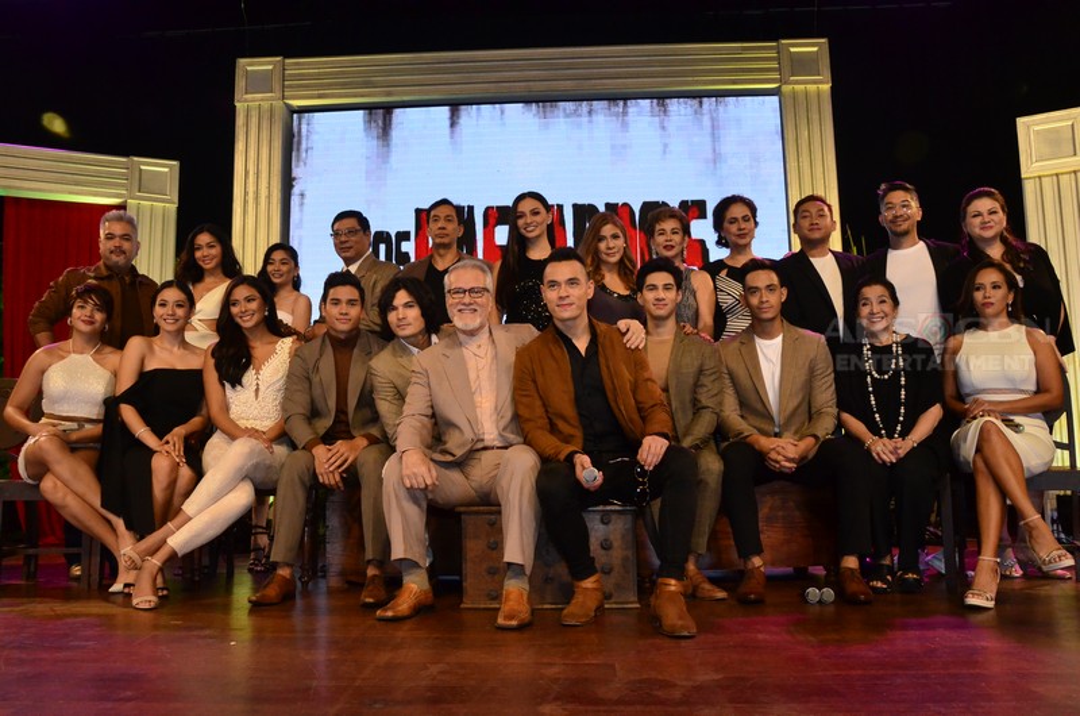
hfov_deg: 59.6
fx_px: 943
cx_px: 540
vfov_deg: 41.5
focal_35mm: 32
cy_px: 358
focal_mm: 21
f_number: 9
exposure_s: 1/160
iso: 2500
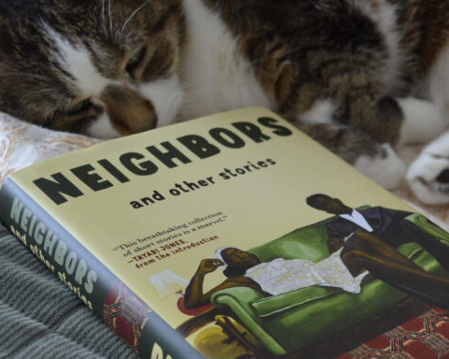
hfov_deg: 21.7
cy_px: 223
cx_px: 369
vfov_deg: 17.6
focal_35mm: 87
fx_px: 1155
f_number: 4.5
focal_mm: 29
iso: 400
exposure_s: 1/25
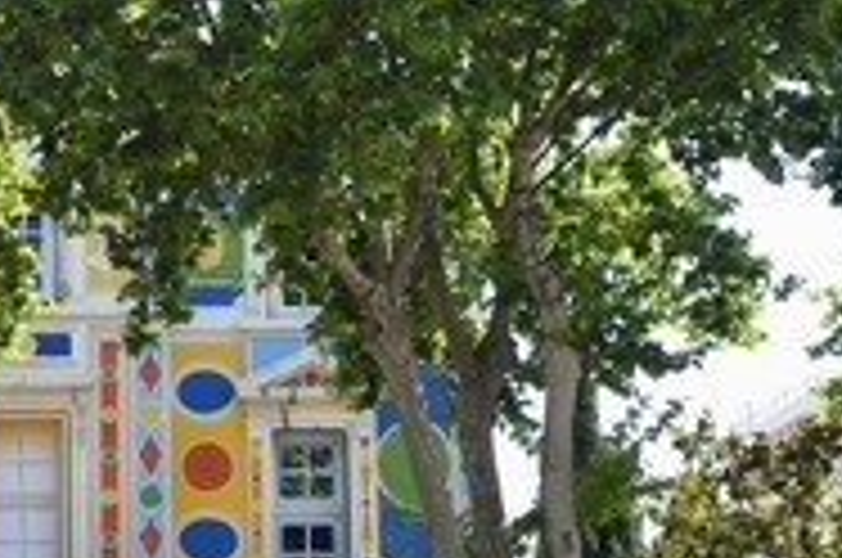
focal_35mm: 99
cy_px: 626
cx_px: -56
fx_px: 2312
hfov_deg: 19.8
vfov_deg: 13.5
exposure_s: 1/250
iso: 200
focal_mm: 44
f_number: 6.3
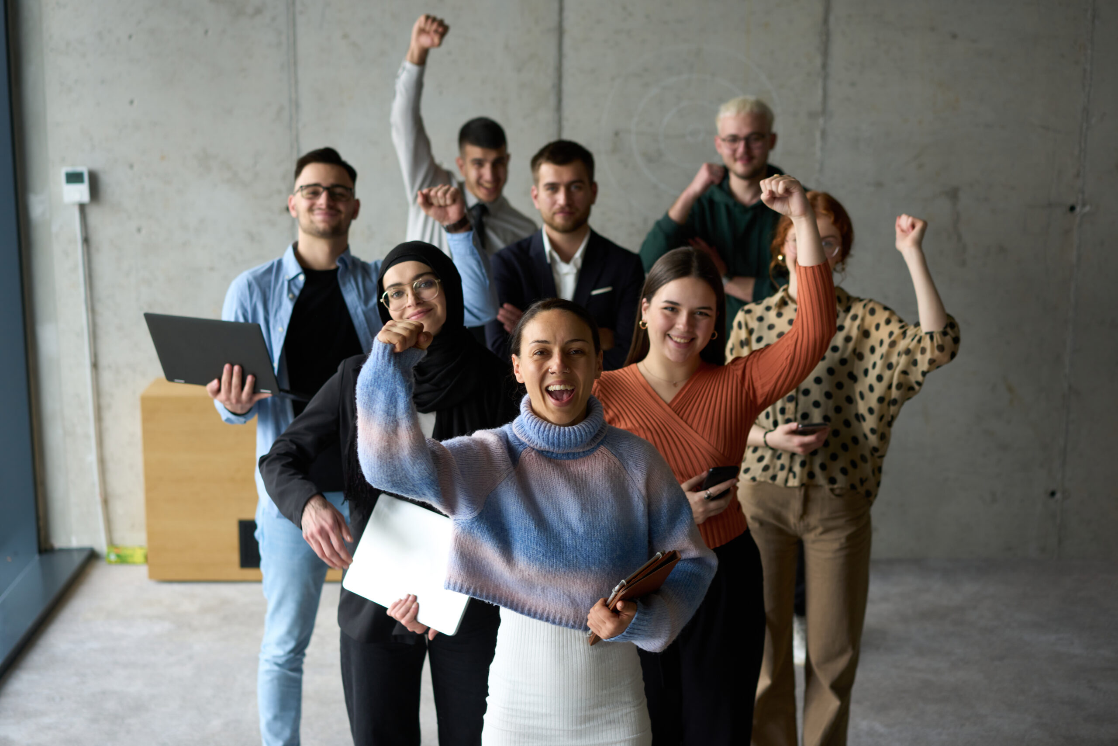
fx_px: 1708
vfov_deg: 24.6
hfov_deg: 36.2
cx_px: 559
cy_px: 373
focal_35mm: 55
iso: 320
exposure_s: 1/320
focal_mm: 55
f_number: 2.8
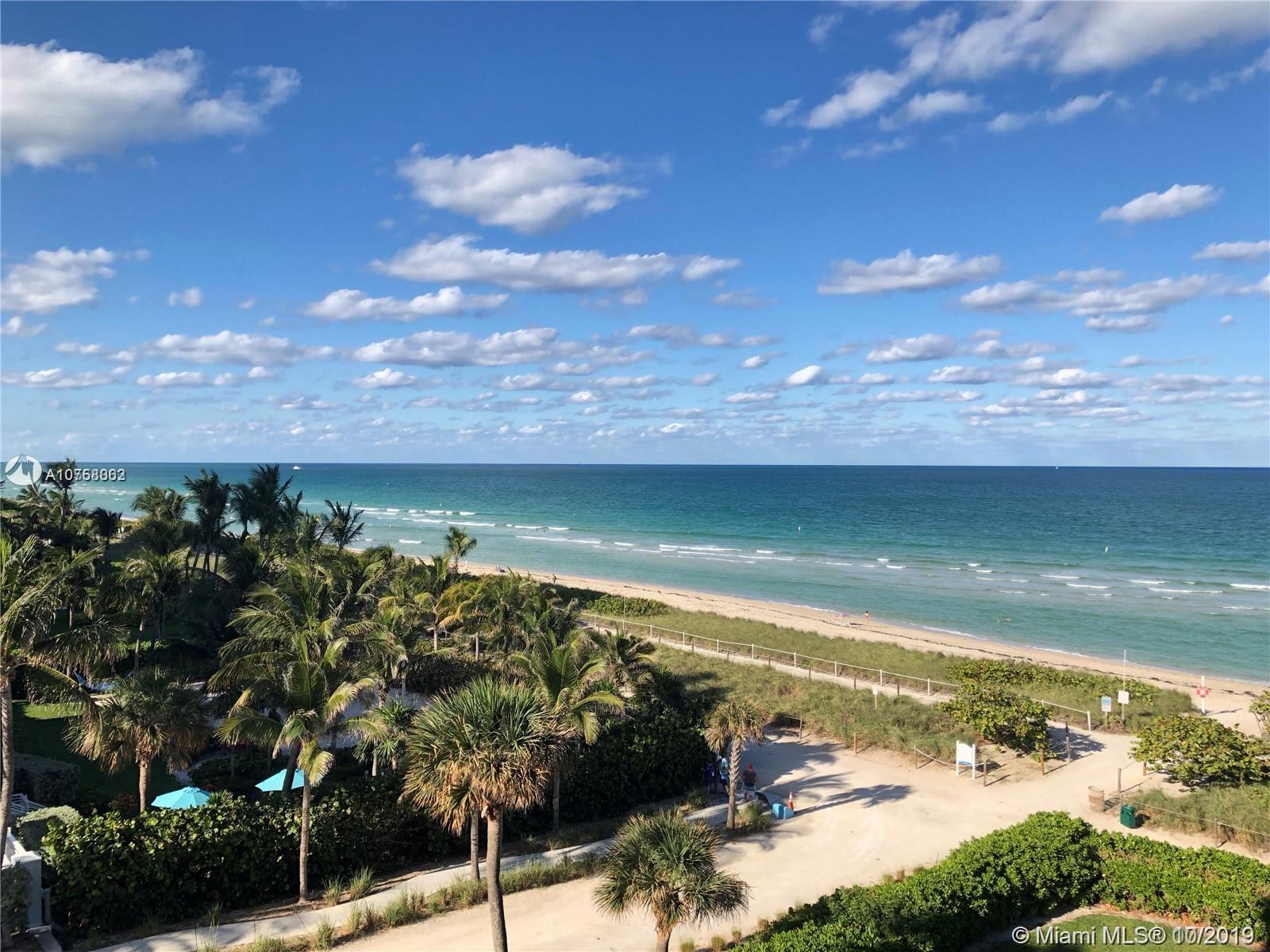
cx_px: 635
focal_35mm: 28
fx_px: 1027
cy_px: 476
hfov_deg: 63.4
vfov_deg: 49.7
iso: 20
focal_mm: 3.99
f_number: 1.8
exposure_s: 1/706
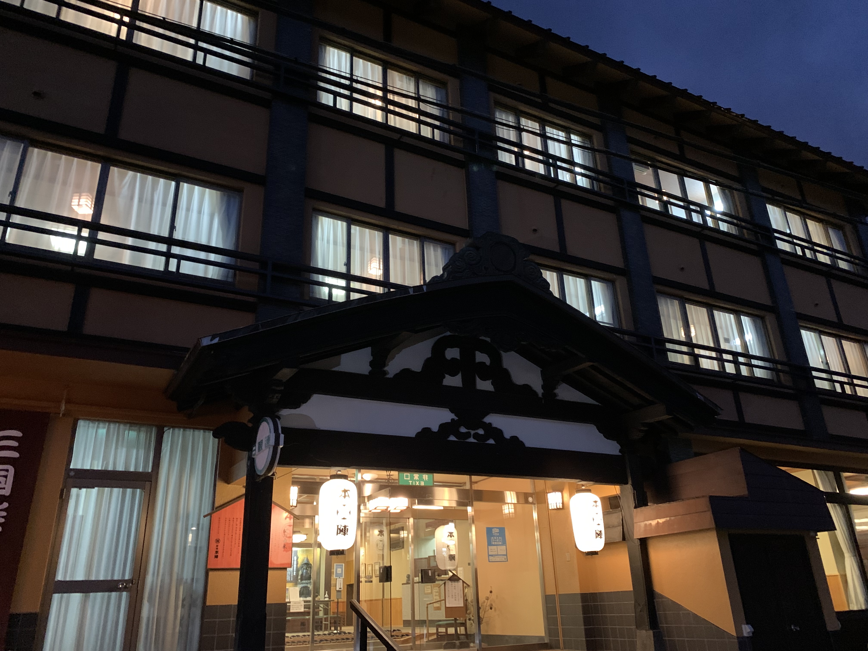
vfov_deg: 53.1
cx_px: 434
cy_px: 326
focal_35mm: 26
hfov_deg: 67.3
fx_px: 652
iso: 640
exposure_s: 1/25
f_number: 1.8
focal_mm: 4.25
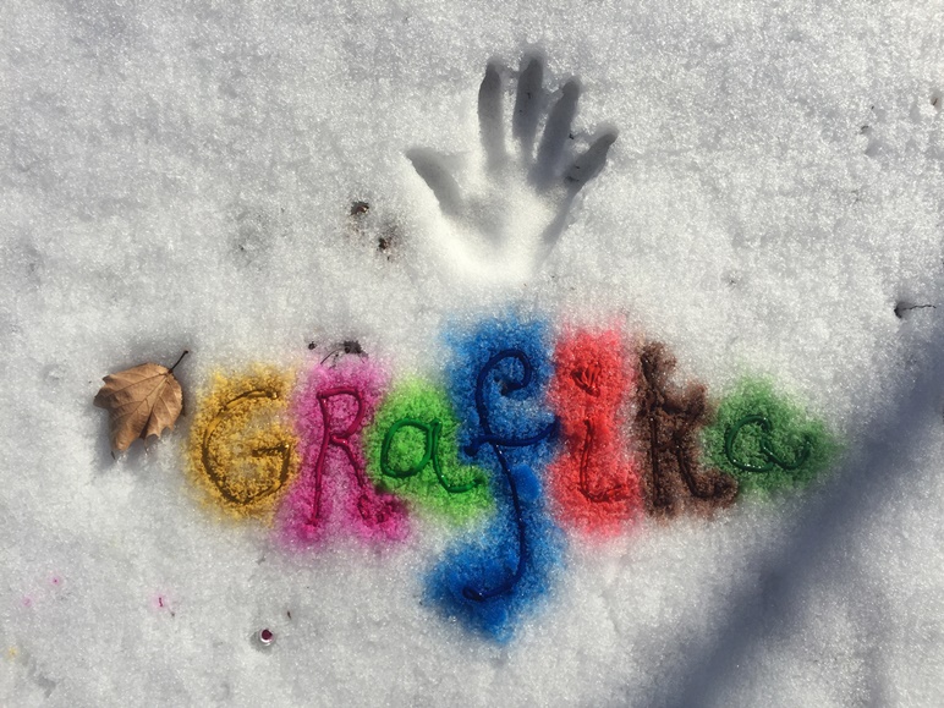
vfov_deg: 48.2
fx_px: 791
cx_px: 472
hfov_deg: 61.7
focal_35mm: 29
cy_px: 354
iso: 32
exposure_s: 1/3968
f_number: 2.2
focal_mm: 4.15
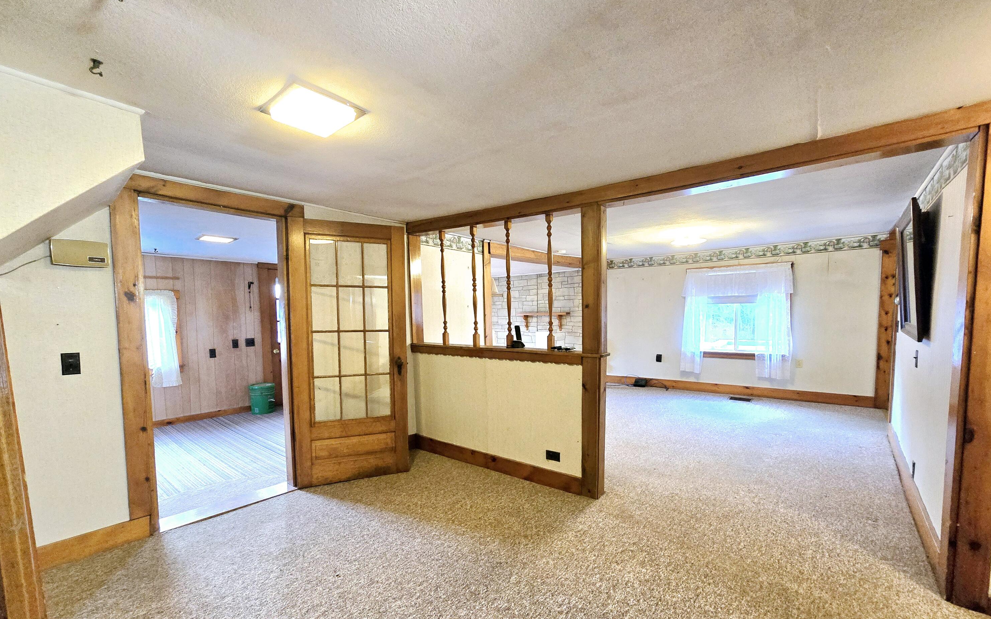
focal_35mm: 14
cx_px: 497
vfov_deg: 78.2
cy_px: 353
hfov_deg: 105.3
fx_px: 378
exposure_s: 1/60.2
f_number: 2.2
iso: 640
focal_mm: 2.2
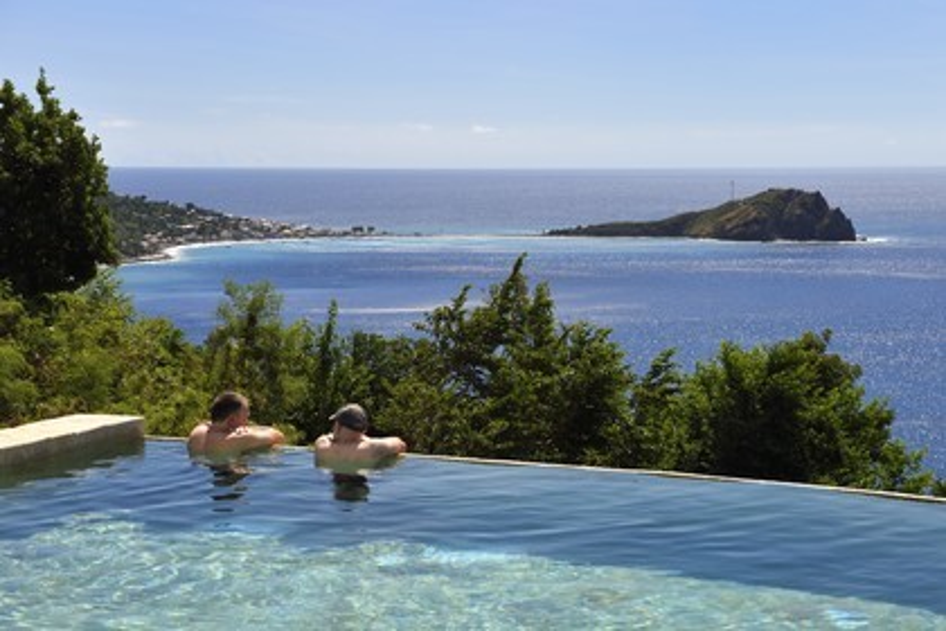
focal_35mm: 70
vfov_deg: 19.5
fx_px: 1839
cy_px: 316
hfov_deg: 28.8
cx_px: 473
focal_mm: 70
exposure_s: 1/250
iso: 200
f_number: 14
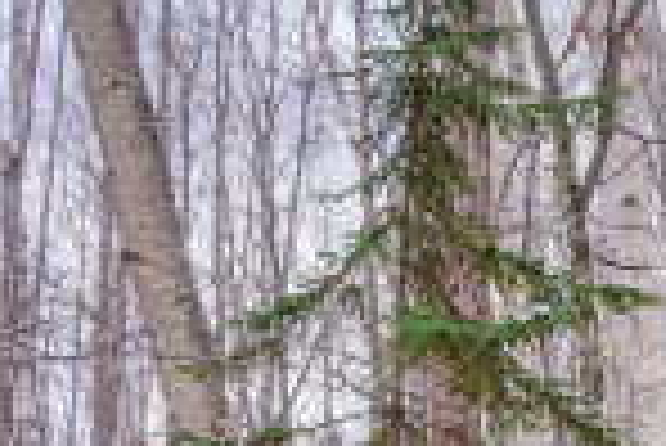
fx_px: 2444
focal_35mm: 132
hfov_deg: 14.0
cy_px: 626
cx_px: 1156
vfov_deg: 10.1
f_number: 16
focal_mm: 32
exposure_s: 5
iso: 64
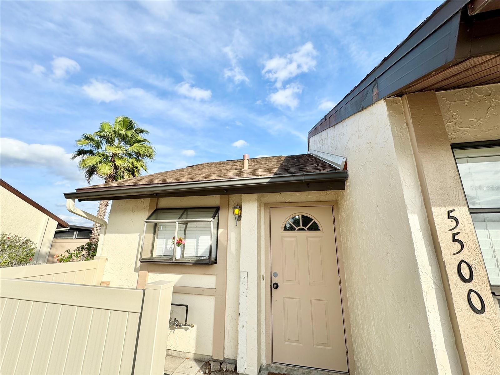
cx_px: 250
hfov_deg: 102.1
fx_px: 202
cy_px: 188
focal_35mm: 14
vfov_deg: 85.7
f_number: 2.2
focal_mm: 2.22
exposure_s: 1/1370
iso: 50
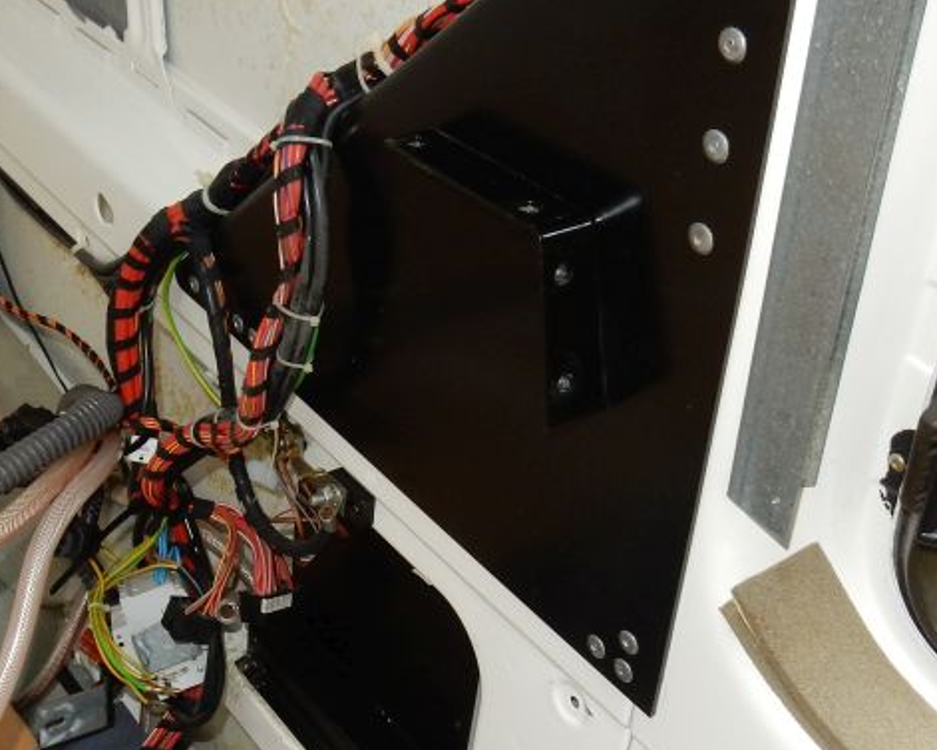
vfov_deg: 28.4
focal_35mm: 53
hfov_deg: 34.5
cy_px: 503
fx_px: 1470
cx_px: 225
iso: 200
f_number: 3.7
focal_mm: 4.5
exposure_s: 1/30
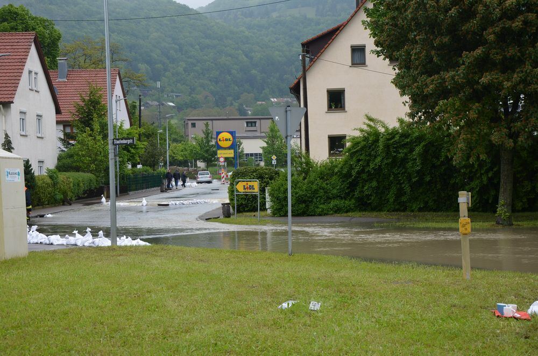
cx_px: 269
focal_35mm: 72
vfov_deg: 18.8
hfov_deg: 28.1
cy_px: 178
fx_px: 1074
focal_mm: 48
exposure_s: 1/160
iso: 100
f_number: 6.3
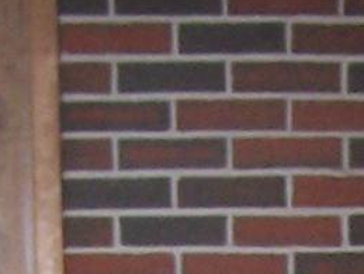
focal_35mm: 300
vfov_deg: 4.7
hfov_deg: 6.5
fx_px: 3159
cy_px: 870
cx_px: 500
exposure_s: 1/60
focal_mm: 6.3
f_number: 2.8
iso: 140
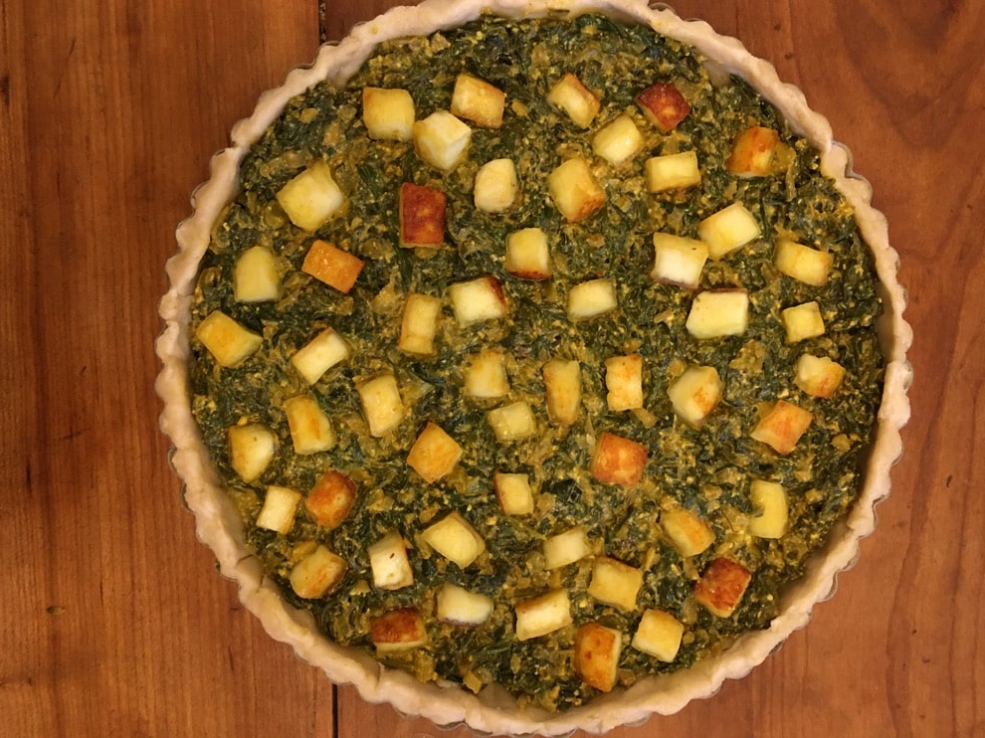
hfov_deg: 60.0
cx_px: 495
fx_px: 853
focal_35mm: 30
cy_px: 358
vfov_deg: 46.8
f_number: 2.2
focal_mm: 4.15
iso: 80
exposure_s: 1/10
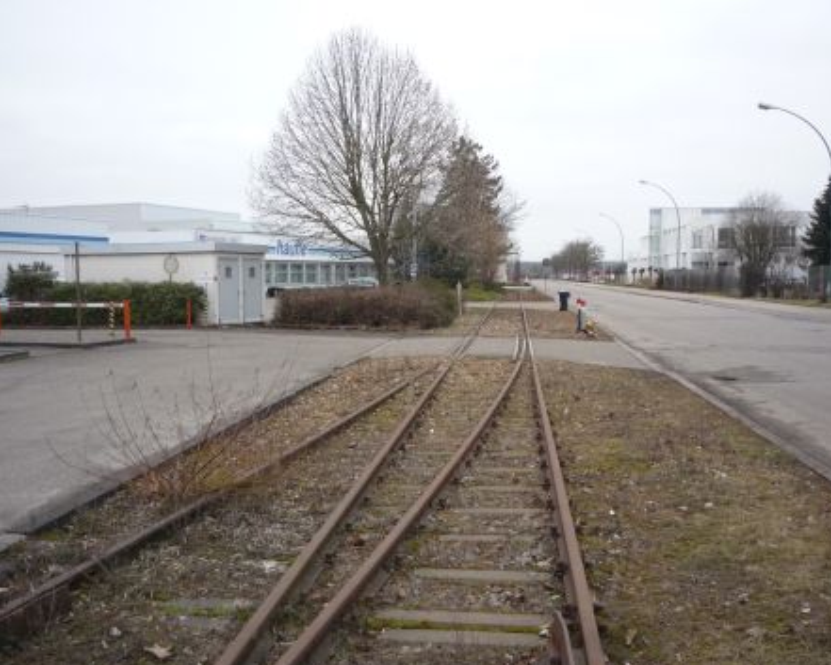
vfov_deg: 43.4
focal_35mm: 34
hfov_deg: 52.8
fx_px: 836
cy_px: 337
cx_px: 448
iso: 200
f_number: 4
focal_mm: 5.2
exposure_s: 1/200
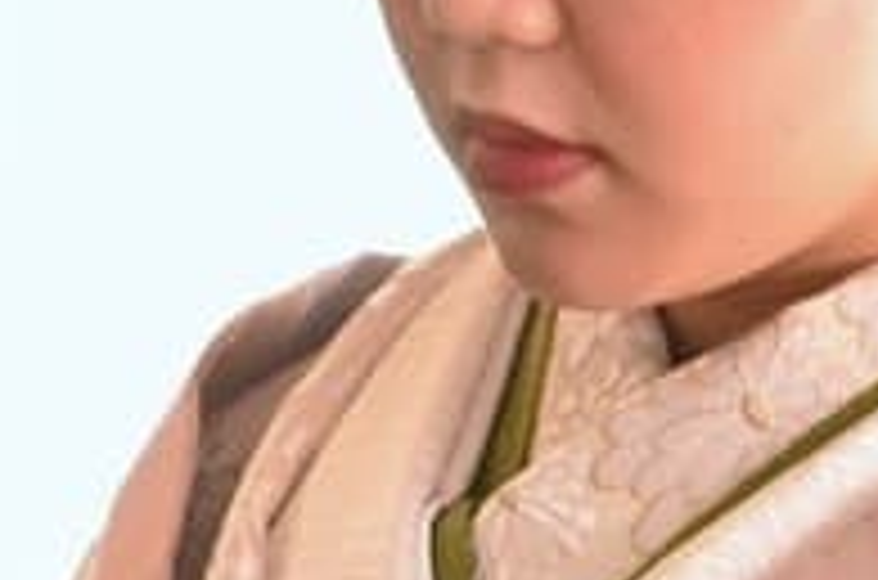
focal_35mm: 629
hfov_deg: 3.3
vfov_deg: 2.2
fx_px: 15303
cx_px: -738
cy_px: 409
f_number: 5.6
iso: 6400
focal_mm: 85
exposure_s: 1/60
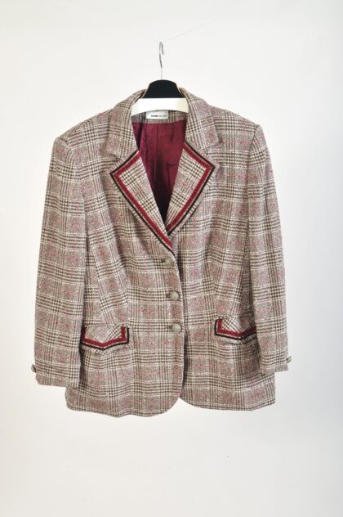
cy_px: 258
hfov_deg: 25.7
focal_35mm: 52
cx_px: 172
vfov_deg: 37.9
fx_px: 752
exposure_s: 1/160
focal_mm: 35
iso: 200
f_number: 5.6
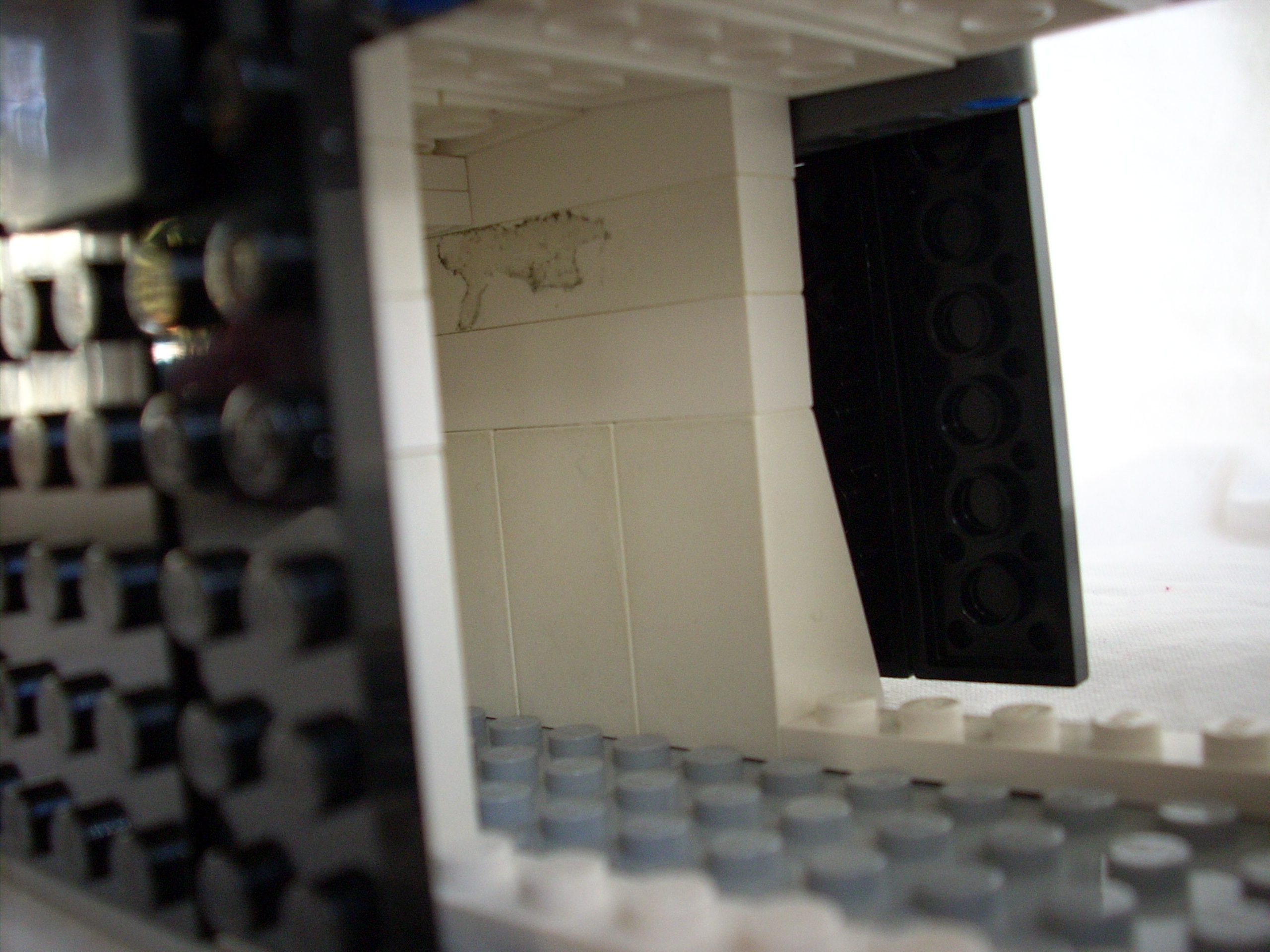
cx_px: 635
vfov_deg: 38.7
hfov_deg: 50.1
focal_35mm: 37
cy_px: 476
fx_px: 1357
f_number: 2.8
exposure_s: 1/30
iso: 168
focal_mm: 6.2
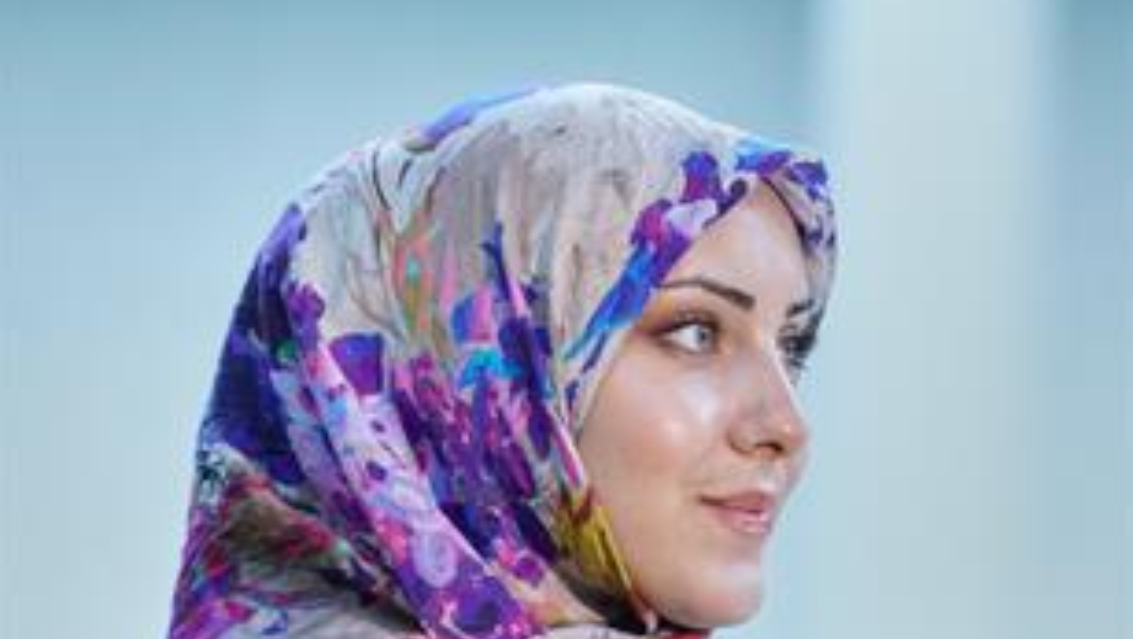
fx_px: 5711
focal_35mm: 190
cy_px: 772
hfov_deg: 11.3
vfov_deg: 6.4
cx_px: 565
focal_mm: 120
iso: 640
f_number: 3.5
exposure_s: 1/200
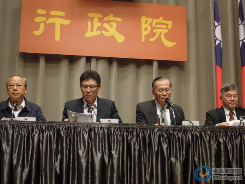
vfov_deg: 23.7
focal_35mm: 62
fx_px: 439
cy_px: 92
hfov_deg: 31.2
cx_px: 122
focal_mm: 11.1
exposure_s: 1/60
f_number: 4.2
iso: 400
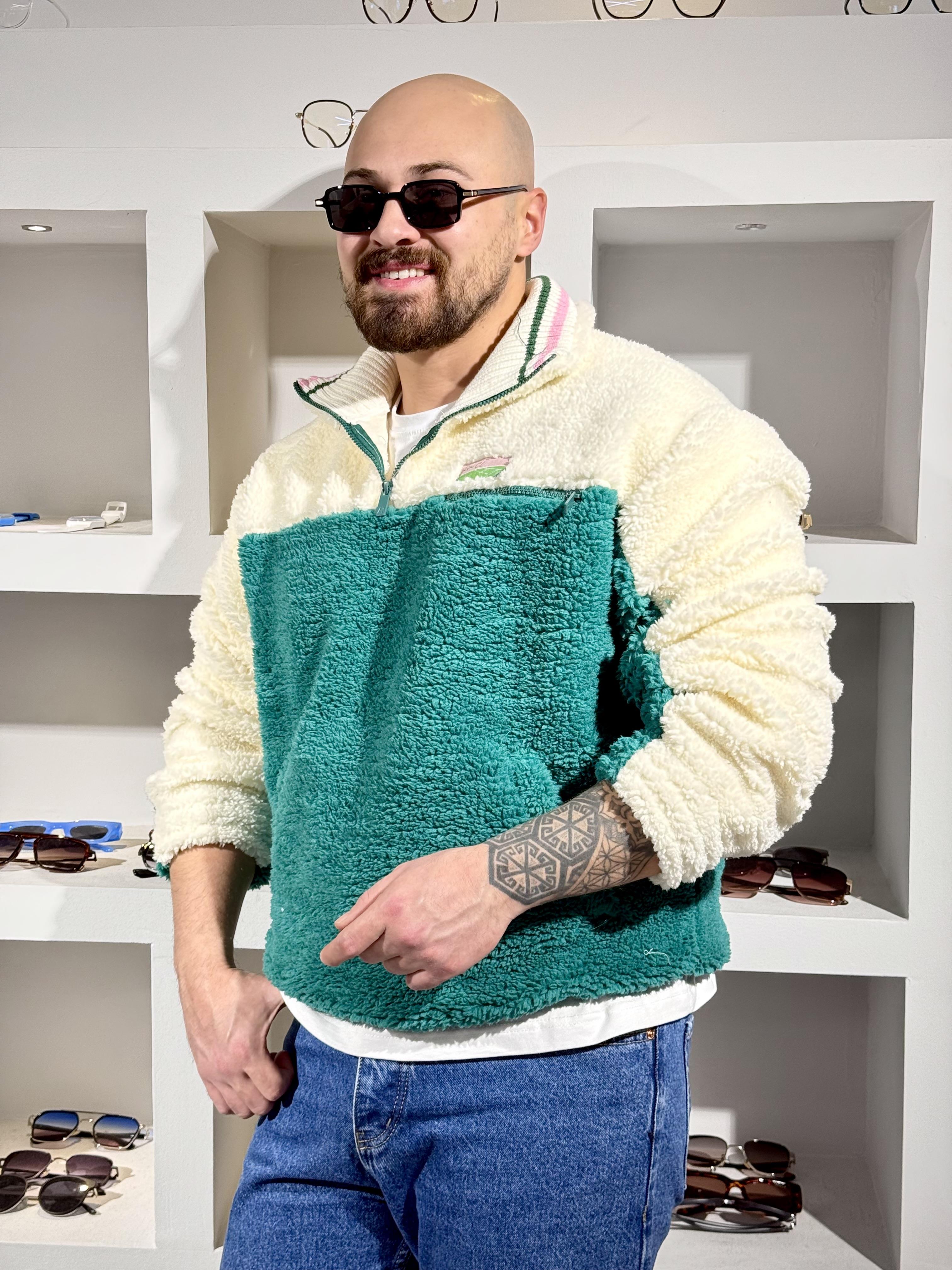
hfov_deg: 30.3
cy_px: 635
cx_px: 476
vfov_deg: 39.7
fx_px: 1760
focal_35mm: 48
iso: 64
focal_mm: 6.76
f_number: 1.78
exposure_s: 1/100
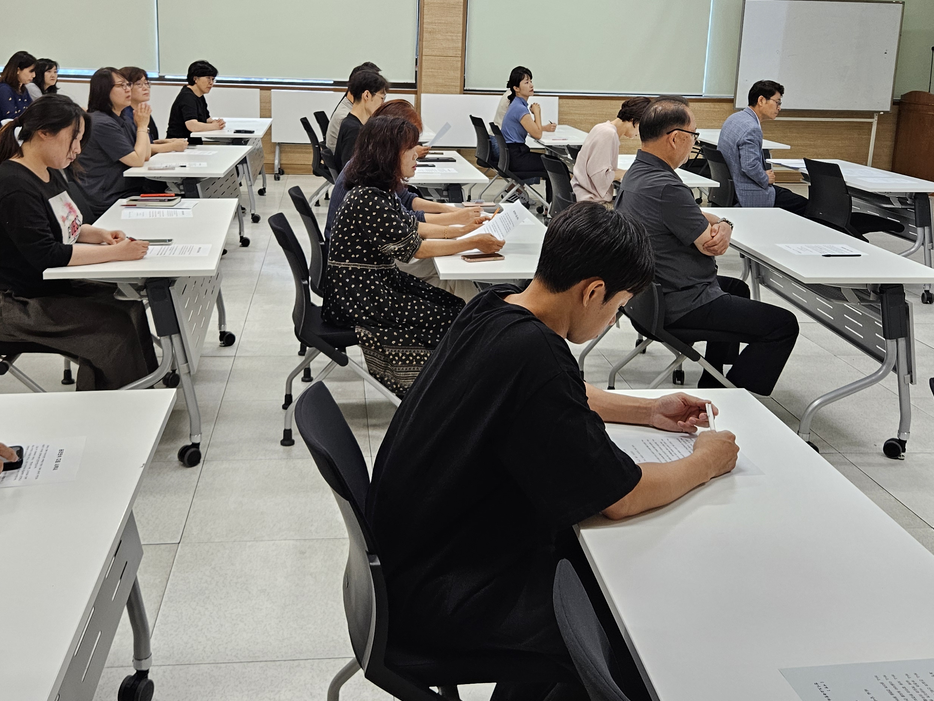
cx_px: 435
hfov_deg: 50.1
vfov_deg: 38.4
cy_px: 250
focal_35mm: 37
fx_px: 998
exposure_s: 1/120
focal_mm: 5.4
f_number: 1.8
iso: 160
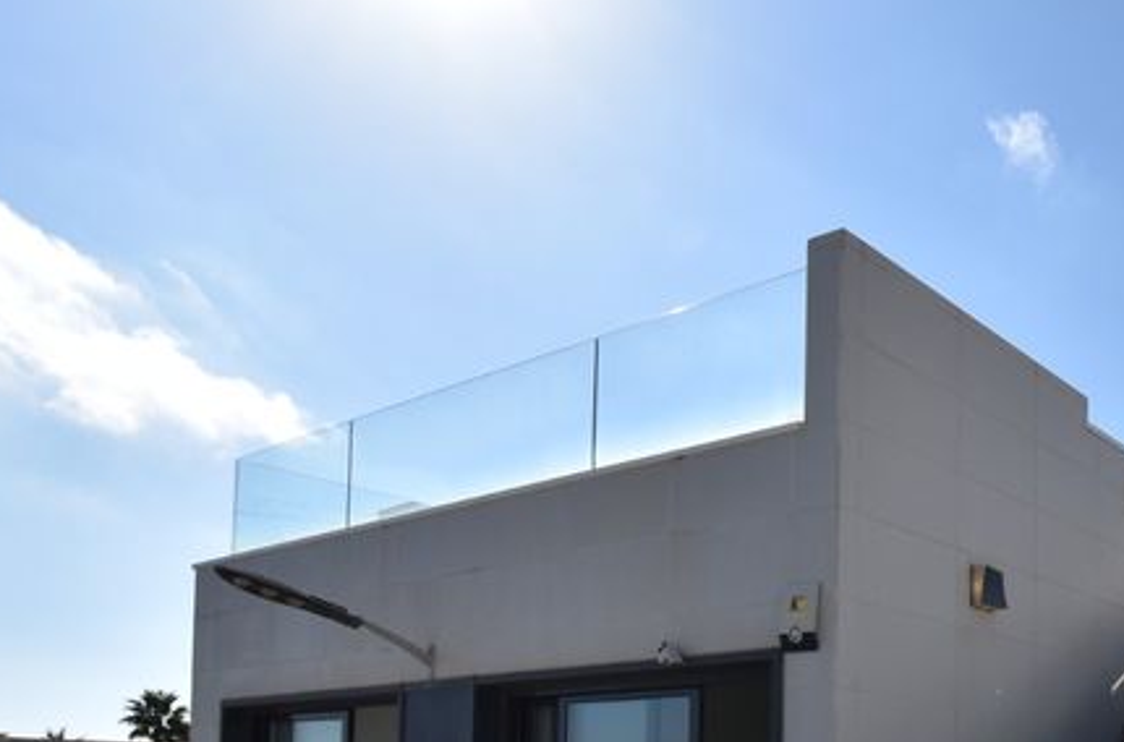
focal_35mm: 33
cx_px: 1039
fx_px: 1027
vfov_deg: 35.6
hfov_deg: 50.1
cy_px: 754
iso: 200
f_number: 9
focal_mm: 10
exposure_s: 1/800
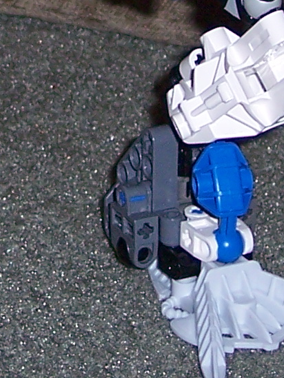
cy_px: -164
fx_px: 2220
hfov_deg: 7.3
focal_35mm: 203
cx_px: 46
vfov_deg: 9.5
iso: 100
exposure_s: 1/60
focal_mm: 8
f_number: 2.8
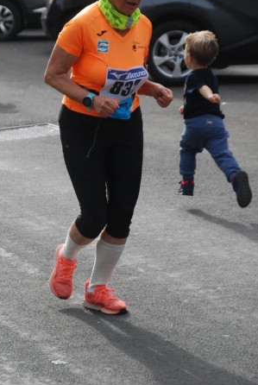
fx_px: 1838
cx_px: 106
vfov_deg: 11.9
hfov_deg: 8.0
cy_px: 136
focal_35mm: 172
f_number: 5.6
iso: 1000
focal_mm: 85
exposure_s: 1/1000
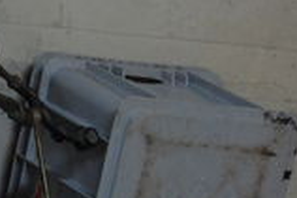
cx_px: -235
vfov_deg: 4.1
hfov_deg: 6.0
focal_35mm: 335
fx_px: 2761
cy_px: 172
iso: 800
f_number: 5.6
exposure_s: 1/13
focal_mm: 55
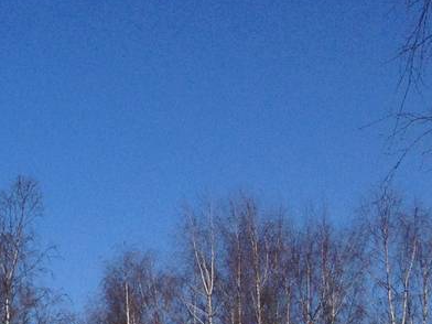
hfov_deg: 13.0
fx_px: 1785
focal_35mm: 143
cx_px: -229
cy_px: 436
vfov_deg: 10.1
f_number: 2.4
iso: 50
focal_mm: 4.28
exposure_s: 1/4255
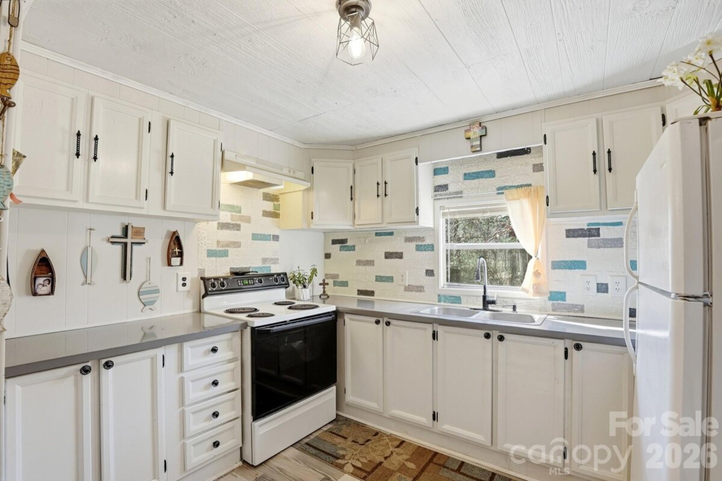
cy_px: 240
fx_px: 301
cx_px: 361
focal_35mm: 15
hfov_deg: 100.4
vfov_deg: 77.3
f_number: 4.5
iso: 100
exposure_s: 1/200
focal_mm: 10
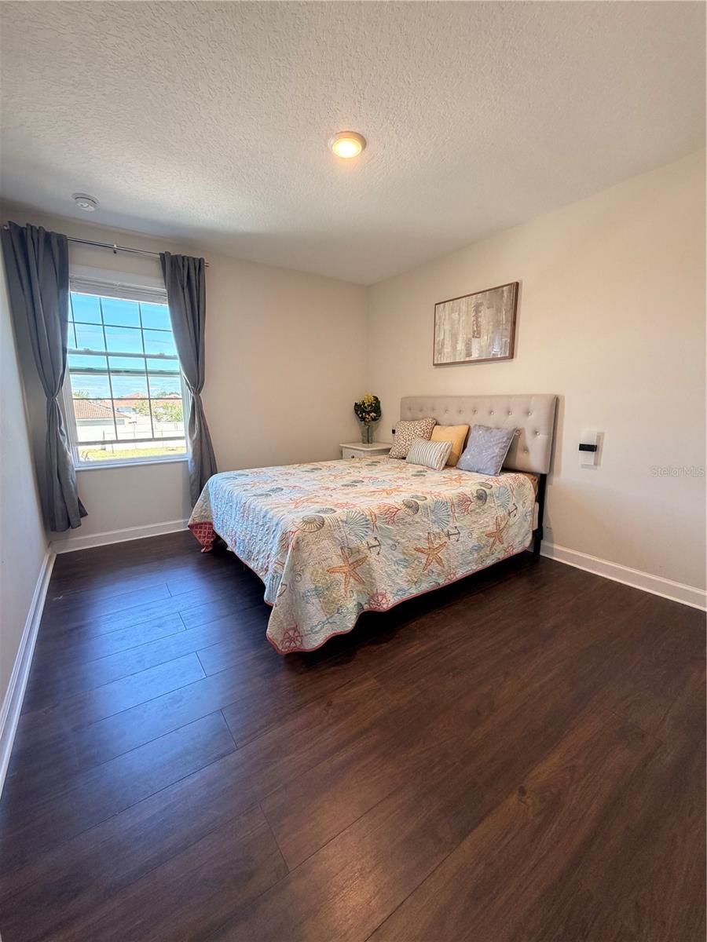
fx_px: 381
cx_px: 354
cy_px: 471
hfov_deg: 85.7
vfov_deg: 102.1
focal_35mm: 14
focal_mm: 2.22
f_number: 2.2
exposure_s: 1/60
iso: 250
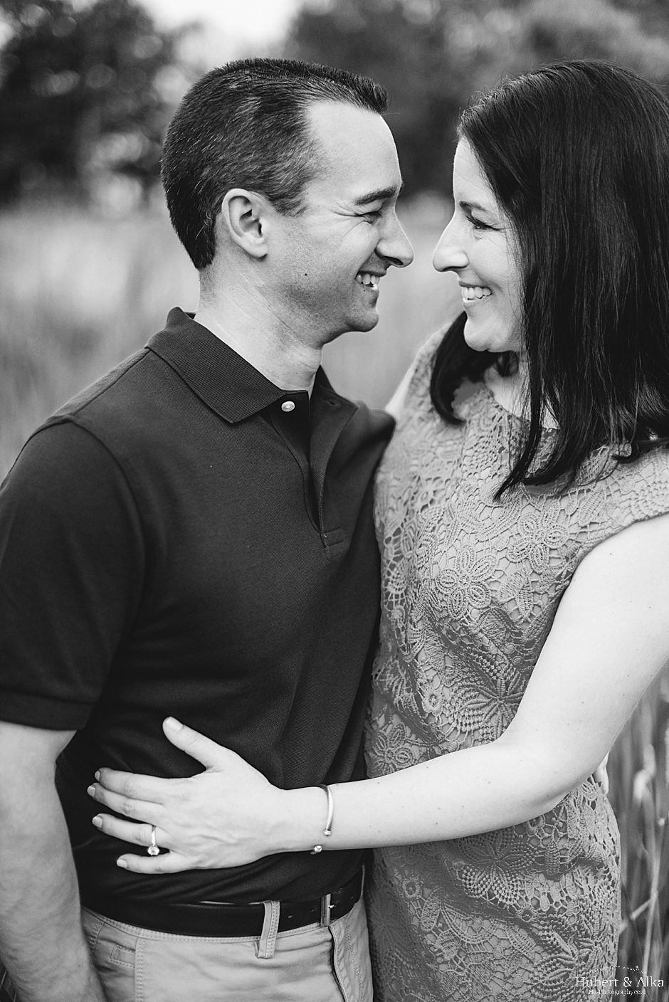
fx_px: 1392
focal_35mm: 50
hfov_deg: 27.0
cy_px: 501
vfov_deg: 39.6
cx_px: 334
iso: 400
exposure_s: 1/8000
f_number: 1.4
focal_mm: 50
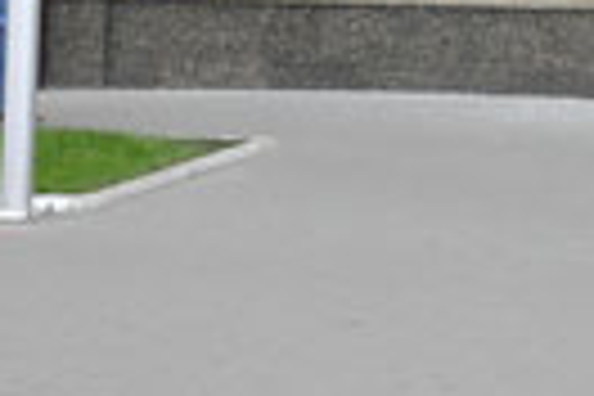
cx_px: 756
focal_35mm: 182
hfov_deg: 11.0
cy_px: -320
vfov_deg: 7.3
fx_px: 3003
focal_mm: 32
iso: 800
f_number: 6.3
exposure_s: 1/125
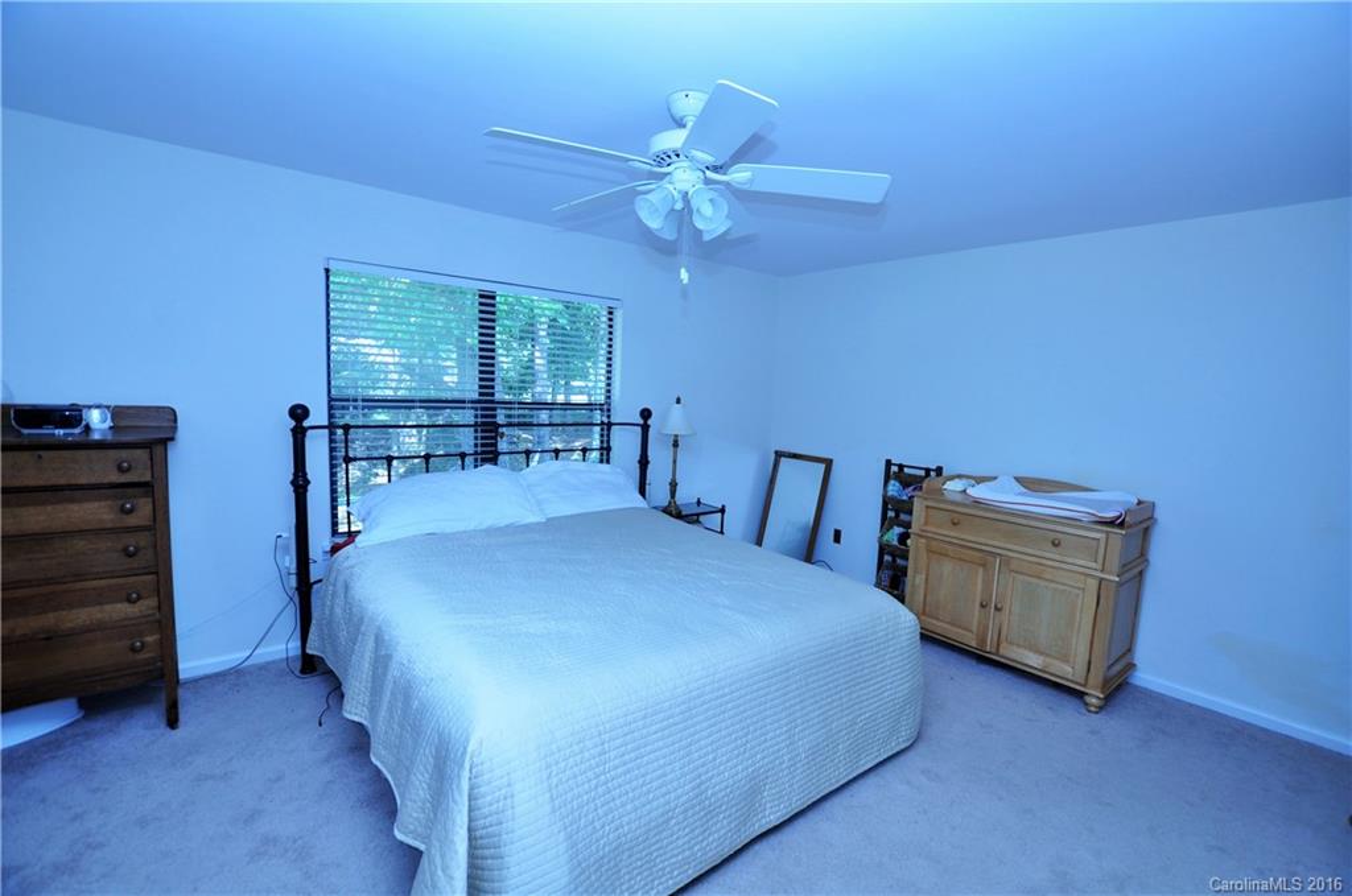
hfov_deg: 100.5
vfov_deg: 77.1
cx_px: 676
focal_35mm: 15
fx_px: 562
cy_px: 448
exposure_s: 1/60
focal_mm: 10
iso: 400
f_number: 5
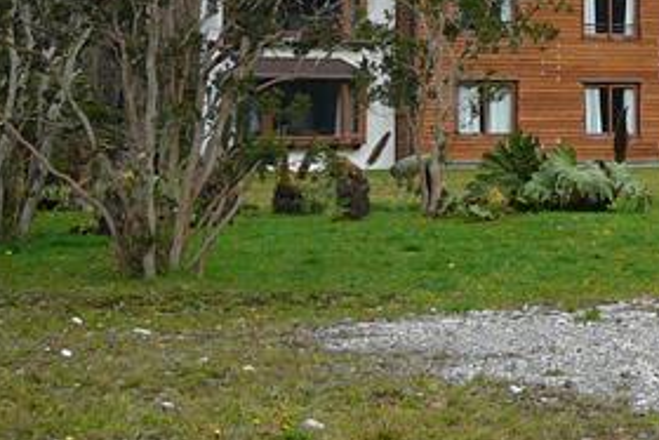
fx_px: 1905
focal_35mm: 104
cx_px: 916
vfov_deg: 13.0
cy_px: 0
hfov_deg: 18.0
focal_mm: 5.2
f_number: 2.8
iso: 80
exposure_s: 1/100
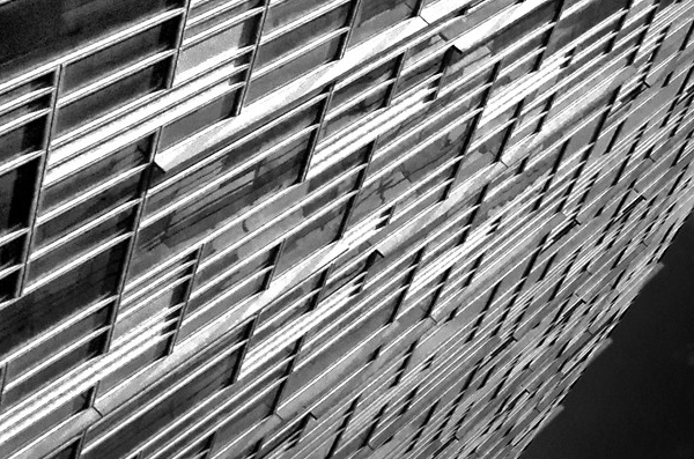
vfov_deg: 19.0
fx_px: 1154
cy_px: -279
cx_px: 1179
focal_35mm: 60
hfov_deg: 22.8
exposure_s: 1/640
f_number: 8
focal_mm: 10
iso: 250
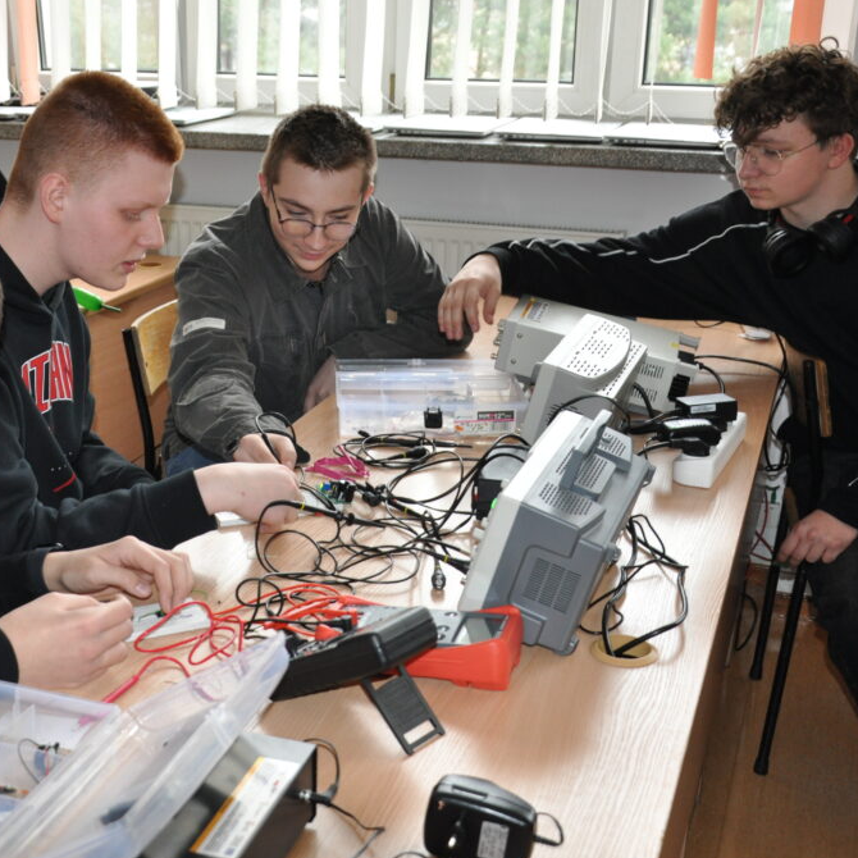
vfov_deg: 34.9
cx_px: 254
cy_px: 432
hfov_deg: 34.4
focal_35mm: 49
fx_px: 1364
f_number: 4
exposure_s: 1/60
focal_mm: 25
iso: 800
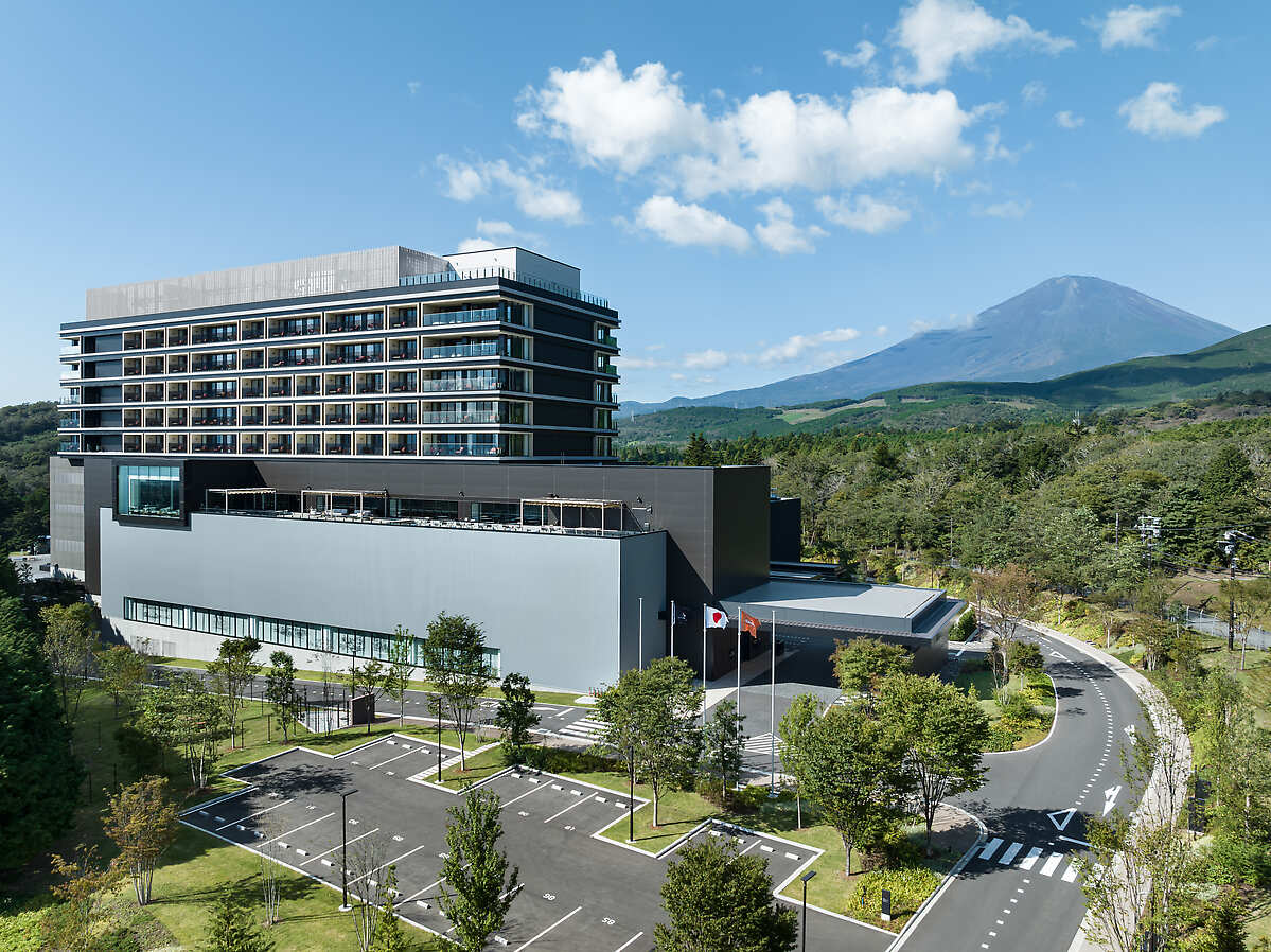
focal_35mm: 24
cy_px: 476
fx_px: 881
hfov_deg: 71.6
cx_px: 636
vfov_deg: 56.8
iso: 100
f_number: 5.6
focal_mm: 12.29
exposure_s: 1/240
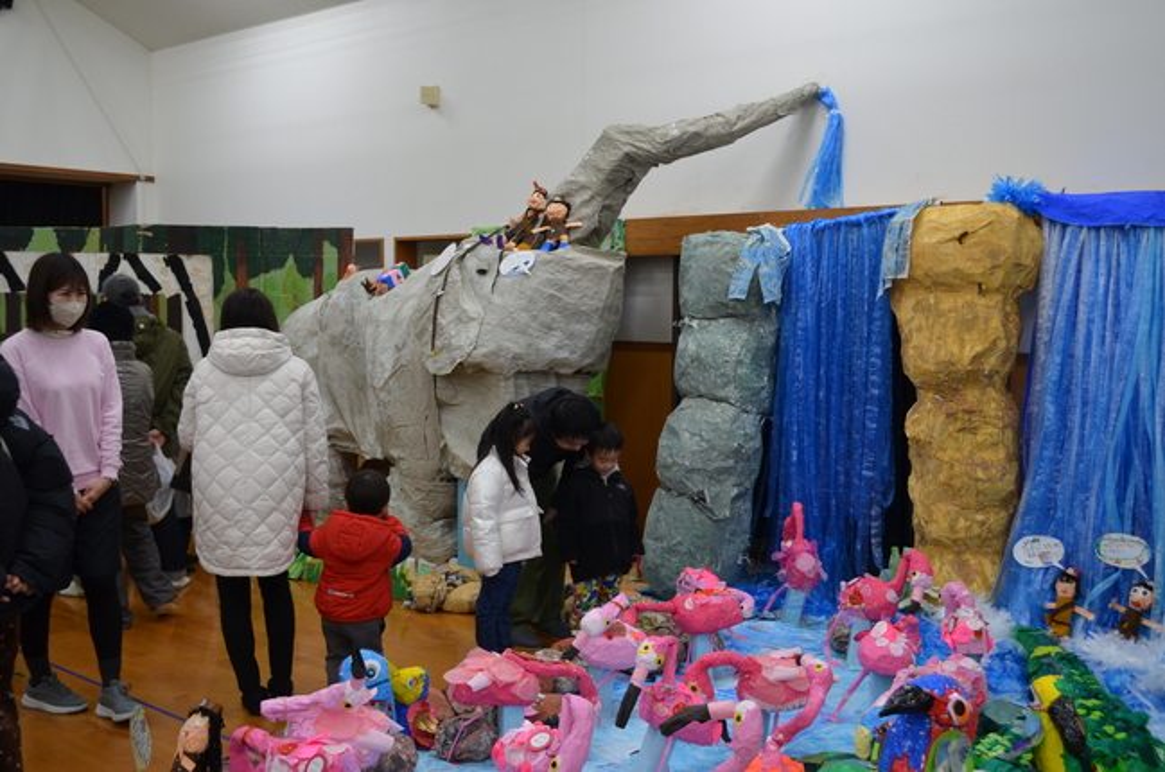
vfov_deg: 36.7
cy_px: 386
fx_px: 1163
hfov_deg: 53.2
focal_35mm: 36
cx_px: 582
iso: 500
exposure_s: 1/60
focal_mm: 24
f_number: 4
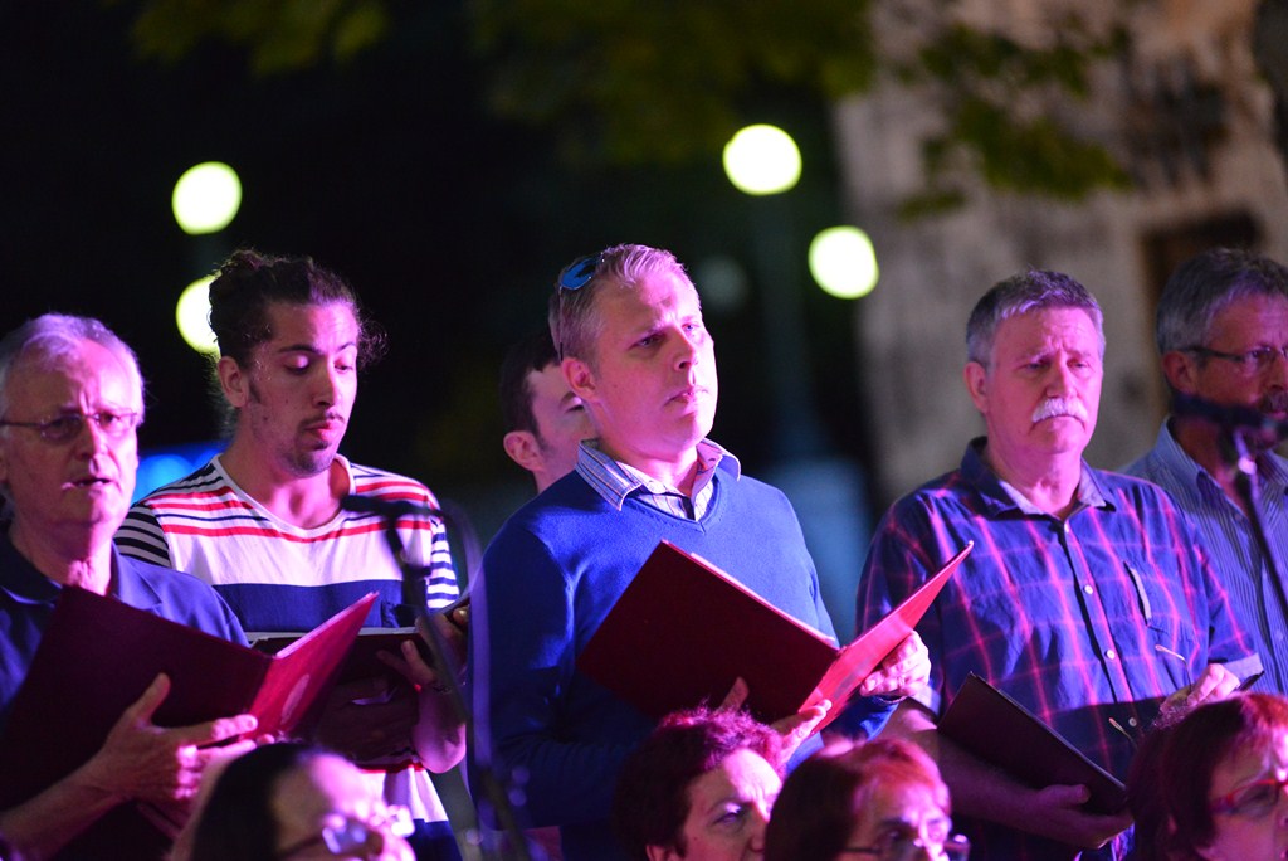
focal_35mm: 200
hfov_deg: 10.3
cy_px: 430
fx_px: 7159
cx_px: 644
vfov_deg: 6.9
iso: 5000
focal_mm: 200
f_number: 2.8
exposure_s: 1/125
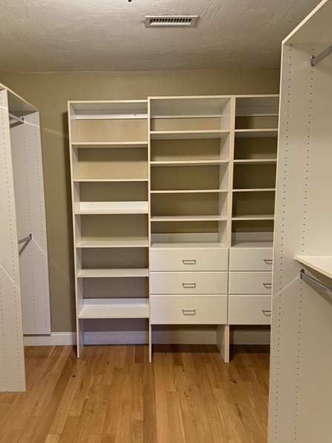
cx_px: 142
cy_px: 247
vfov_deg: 58.2
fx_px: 397
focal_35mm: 31
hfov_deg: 45.3
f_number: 1.78
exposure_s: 1/60
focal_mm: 6.76
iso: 400
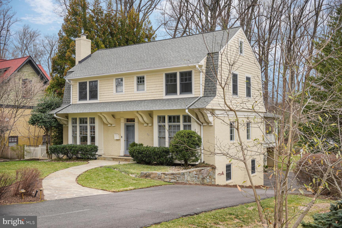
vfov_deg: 34.2
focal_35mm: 39
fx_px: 370
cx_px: 171
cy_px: 114
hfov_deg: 49.6
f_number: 2.8
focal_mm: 39
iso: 100
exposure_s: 1/400
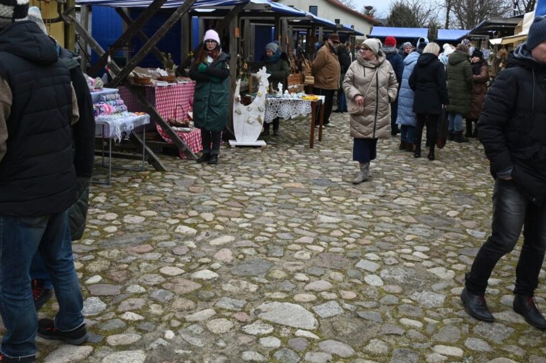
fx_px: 561
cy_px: 133
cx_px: 279
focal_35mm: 37
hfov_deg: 51.9
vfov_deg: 35.7
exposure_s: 1/500
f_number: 11
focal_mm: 29
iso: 1250
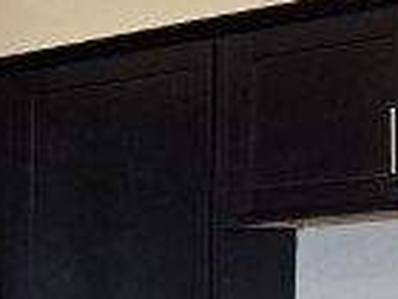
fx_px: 1932
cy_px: 533
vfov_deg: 8.5
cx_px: -608
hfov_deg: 10.0
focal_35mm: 168
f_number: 1.7
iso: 160
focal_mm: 6.3
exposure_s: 1/120
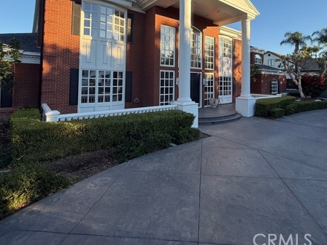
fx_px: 189
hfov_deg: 81.3
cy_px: 76
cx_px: 185
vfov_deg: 63.8
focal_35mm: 20
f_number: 2.2
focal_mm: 2.22
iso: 64
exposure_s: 1/540
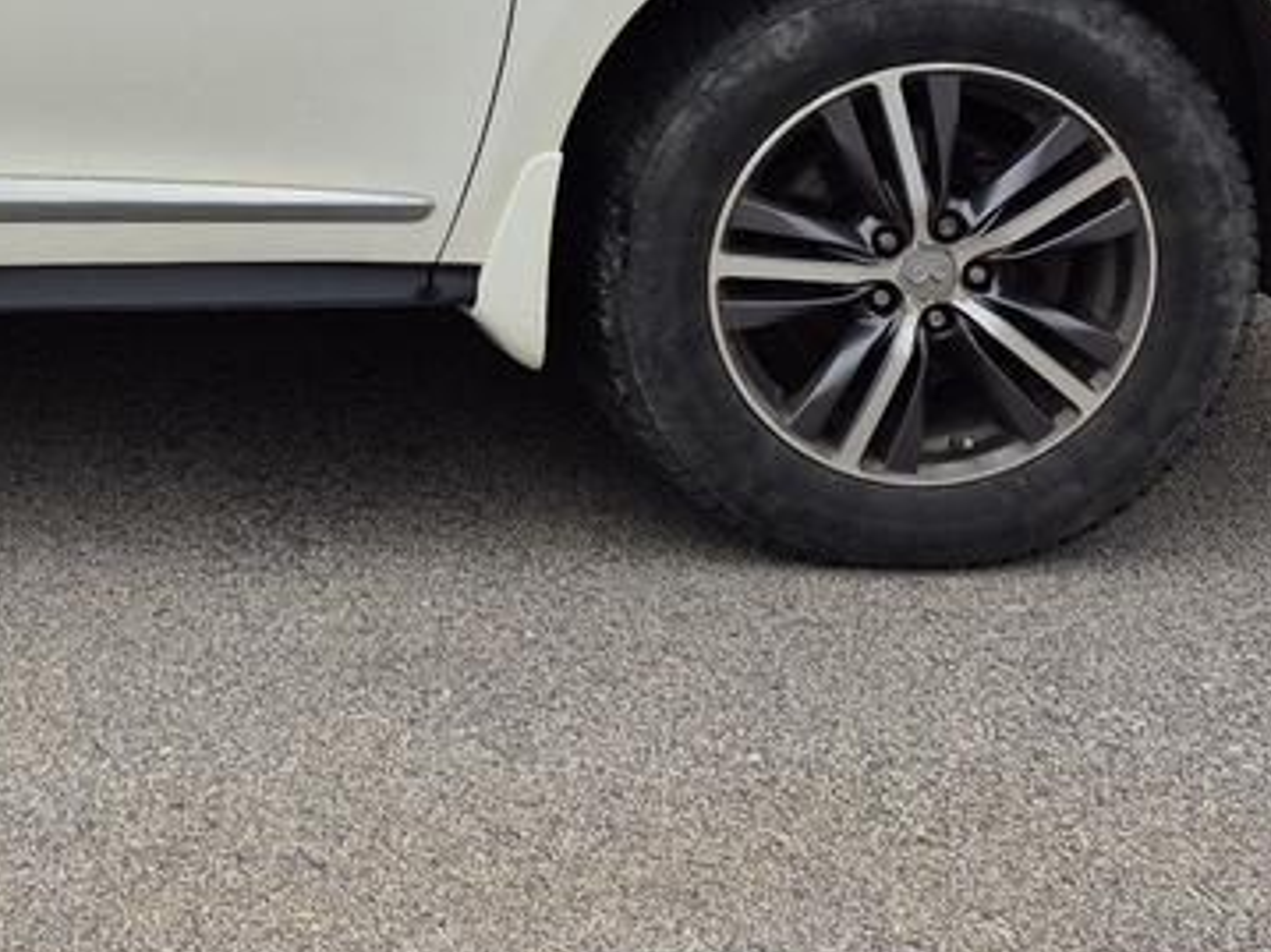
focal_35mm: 82
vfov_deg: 17.2
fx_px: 3010
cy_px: -188
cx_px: -499
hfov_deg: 21.0
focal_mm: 5.4
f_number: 1.8
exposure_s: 1/1128
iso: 25
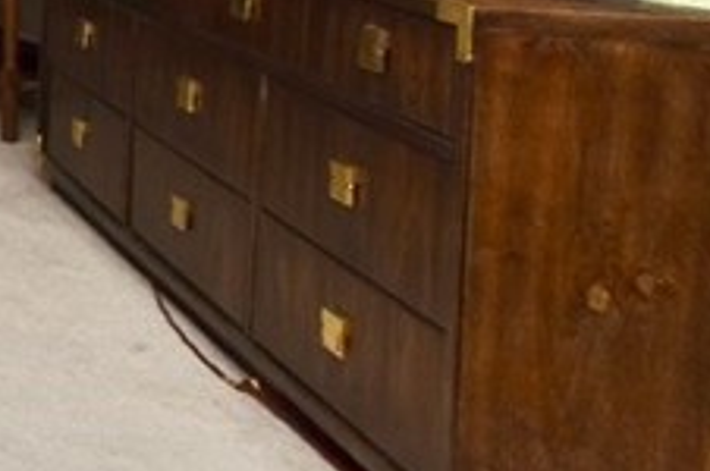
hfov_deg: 16.6
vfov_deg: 18.4
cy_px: -160
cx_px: -883
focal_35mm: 68
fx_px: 1339
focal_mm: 10
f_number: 10
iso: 250
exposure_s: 1/80
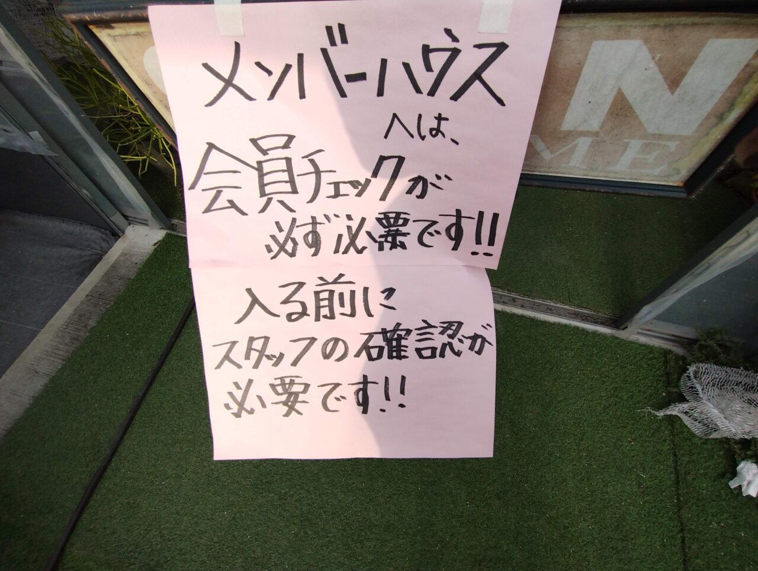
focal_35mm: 16
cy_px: 286
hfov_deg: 94.4
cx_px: 379
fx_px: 351
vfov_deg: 78.3
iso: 100
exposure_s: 1/344
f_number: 2.2
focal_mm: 1.66
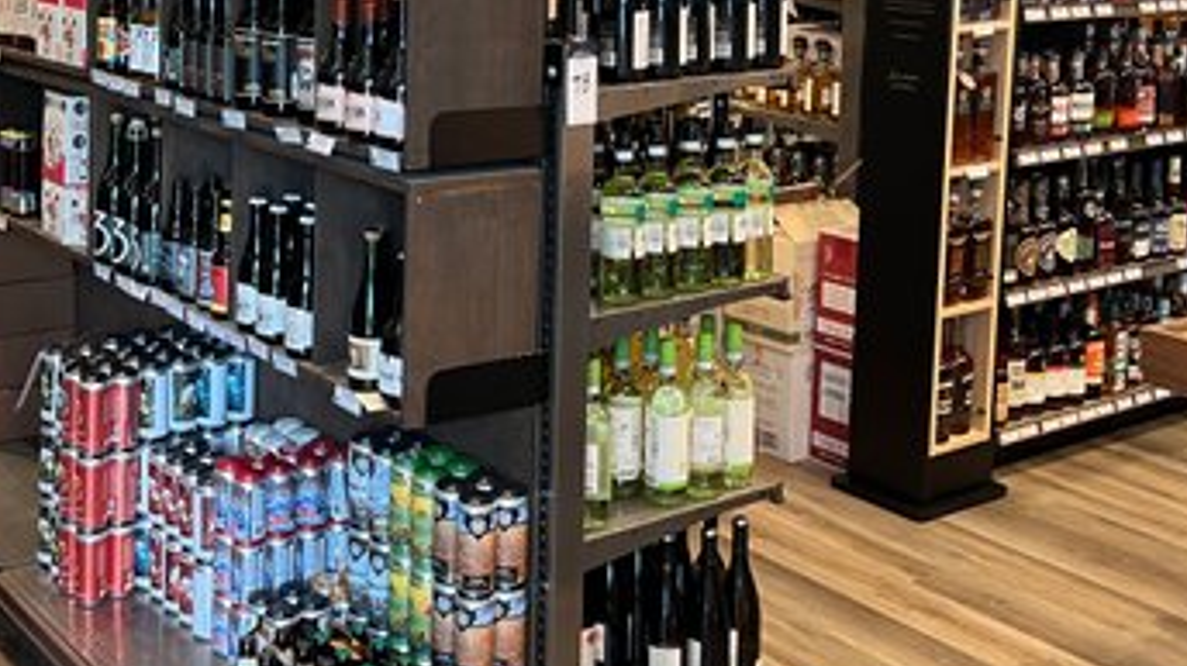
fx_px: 1636
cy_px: 91
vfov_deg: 22.6
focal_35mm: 52
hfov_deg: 39.5
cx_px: 423
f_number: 1.5
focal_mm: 5.7
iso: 125
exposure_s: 1/60
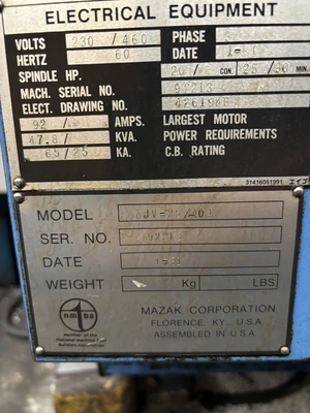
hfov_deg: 53.1
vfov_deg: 67.3
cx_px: 155
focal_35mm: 26
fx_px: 310
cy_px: 206
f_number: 1.6
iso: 500
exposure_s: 1/30
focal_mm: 5.96
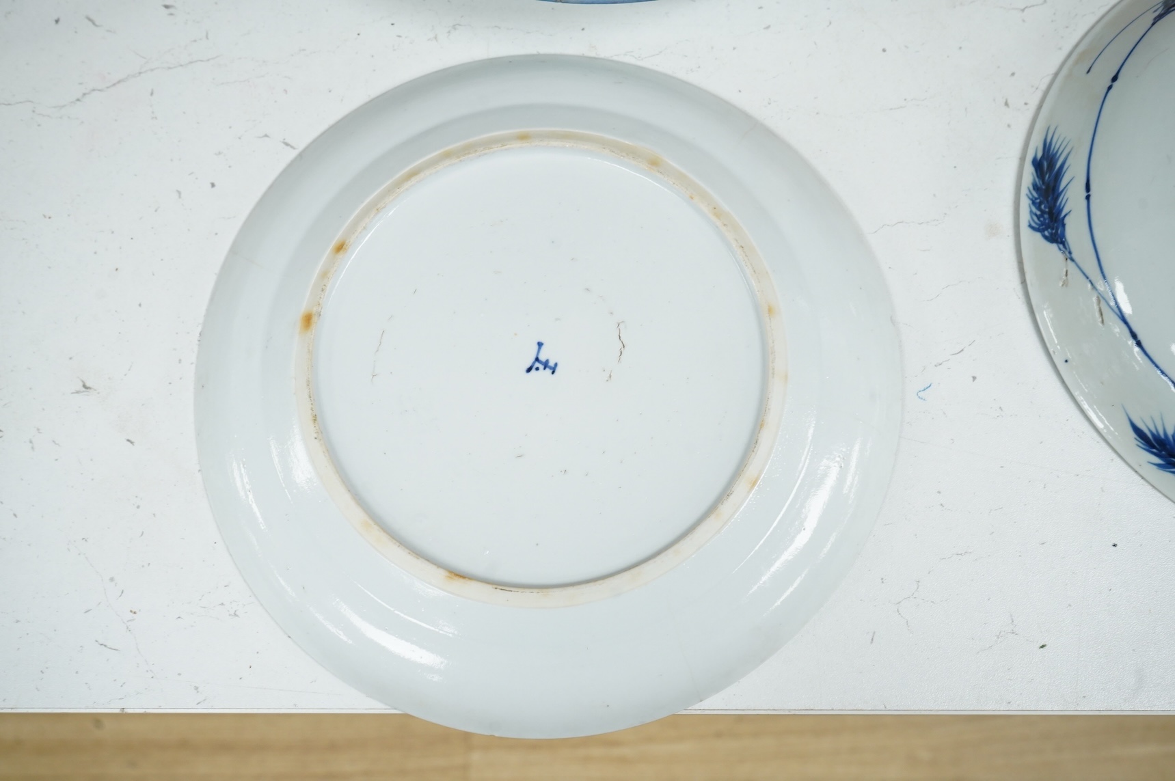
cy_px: 390
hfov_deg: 46.4
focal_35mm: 42
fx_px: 1370
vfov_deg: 31.8
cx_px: 588
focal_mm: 42
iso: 2500
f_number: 8
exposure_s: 1/80
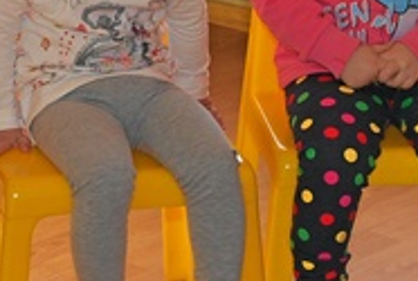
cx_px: 191
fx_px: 2409
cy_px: 33
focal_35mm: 207
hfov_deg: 9.9
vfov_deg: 6.7
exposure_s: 1/60
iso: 200
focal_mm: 32
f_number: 5.6
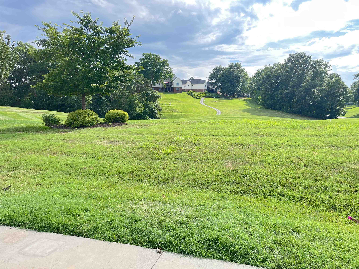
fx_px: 270
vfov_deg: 53.1
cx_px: 180
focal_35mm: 26
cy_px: 134
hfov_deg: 67.3
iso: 50
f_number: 1.6
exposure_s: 1/727
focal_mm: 5.1
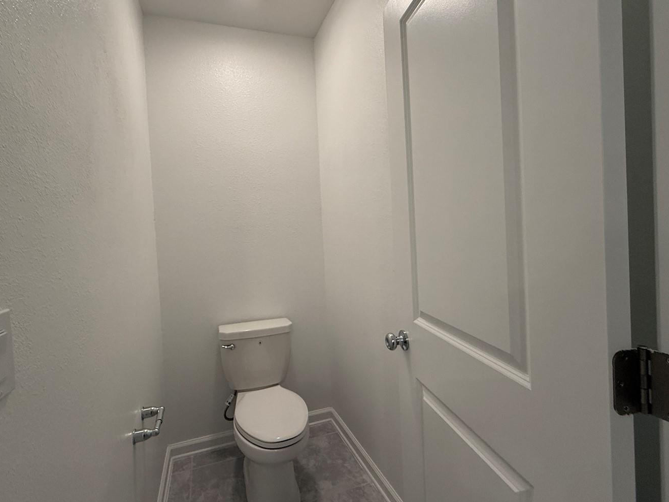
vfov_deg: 74.7
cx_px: 315
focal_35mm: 17
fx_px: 328
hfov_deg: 90.9
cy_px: 240
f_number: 2.2
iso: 250
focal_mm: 2.22
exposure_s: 1/120
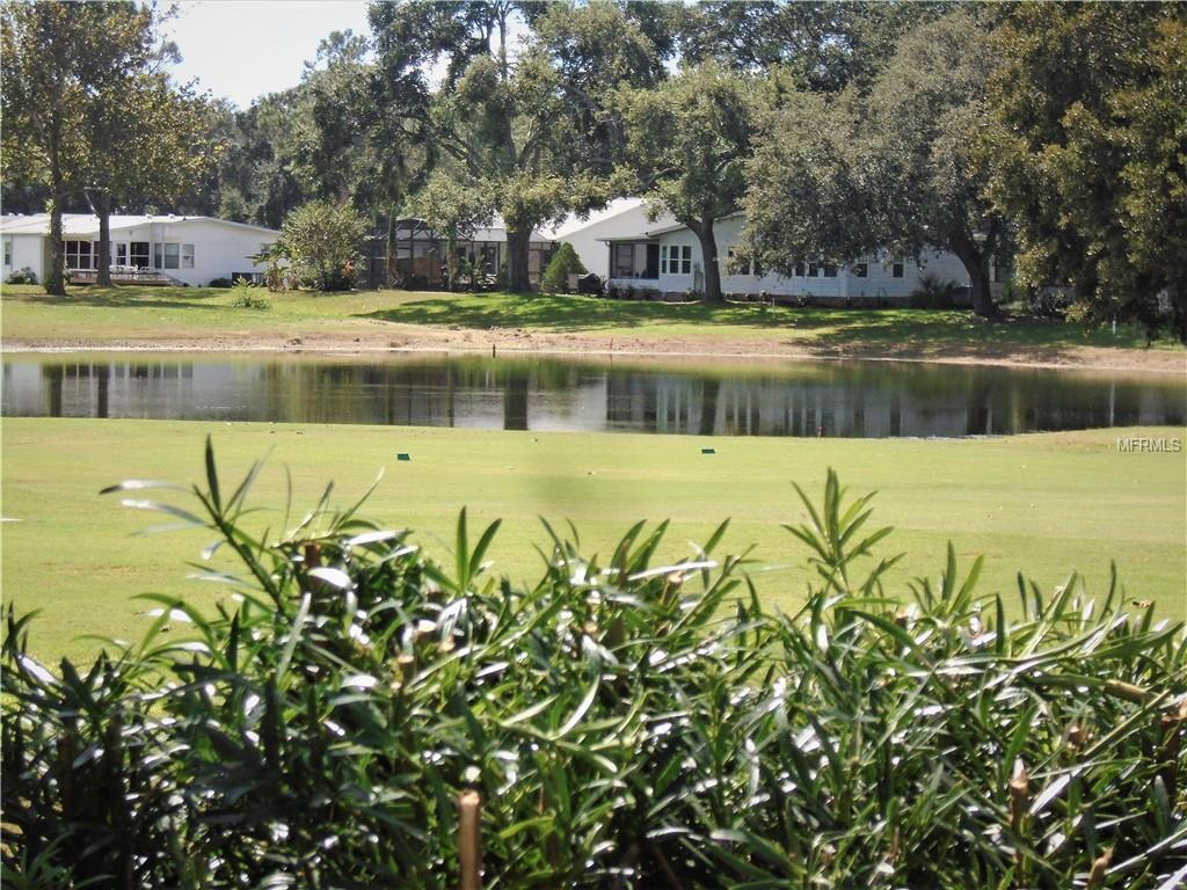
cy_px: 445
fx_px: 3738
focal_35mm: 109
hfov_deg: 18.0
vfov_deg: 13.6
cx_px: 594
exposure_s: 1/320
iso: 100
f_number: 5.8
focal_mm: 19.3
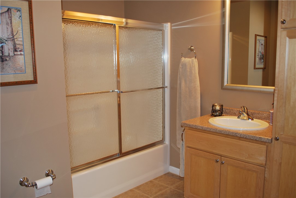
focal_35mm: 33
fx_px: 272
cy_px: 99
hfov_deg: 57.2
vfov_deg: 40.0
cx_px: 148
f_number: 4
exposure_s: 1/60
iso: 200
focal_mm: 22
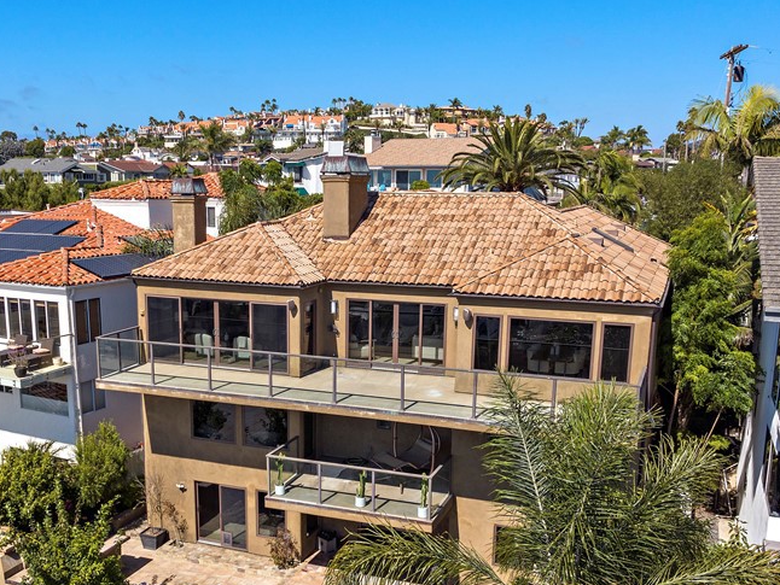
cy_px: 384
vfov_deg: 37.4
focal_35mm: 38
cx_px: 333
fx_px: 857
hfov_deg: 48.8
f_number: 4
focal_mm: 12.29
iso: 100
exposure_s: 1/2500
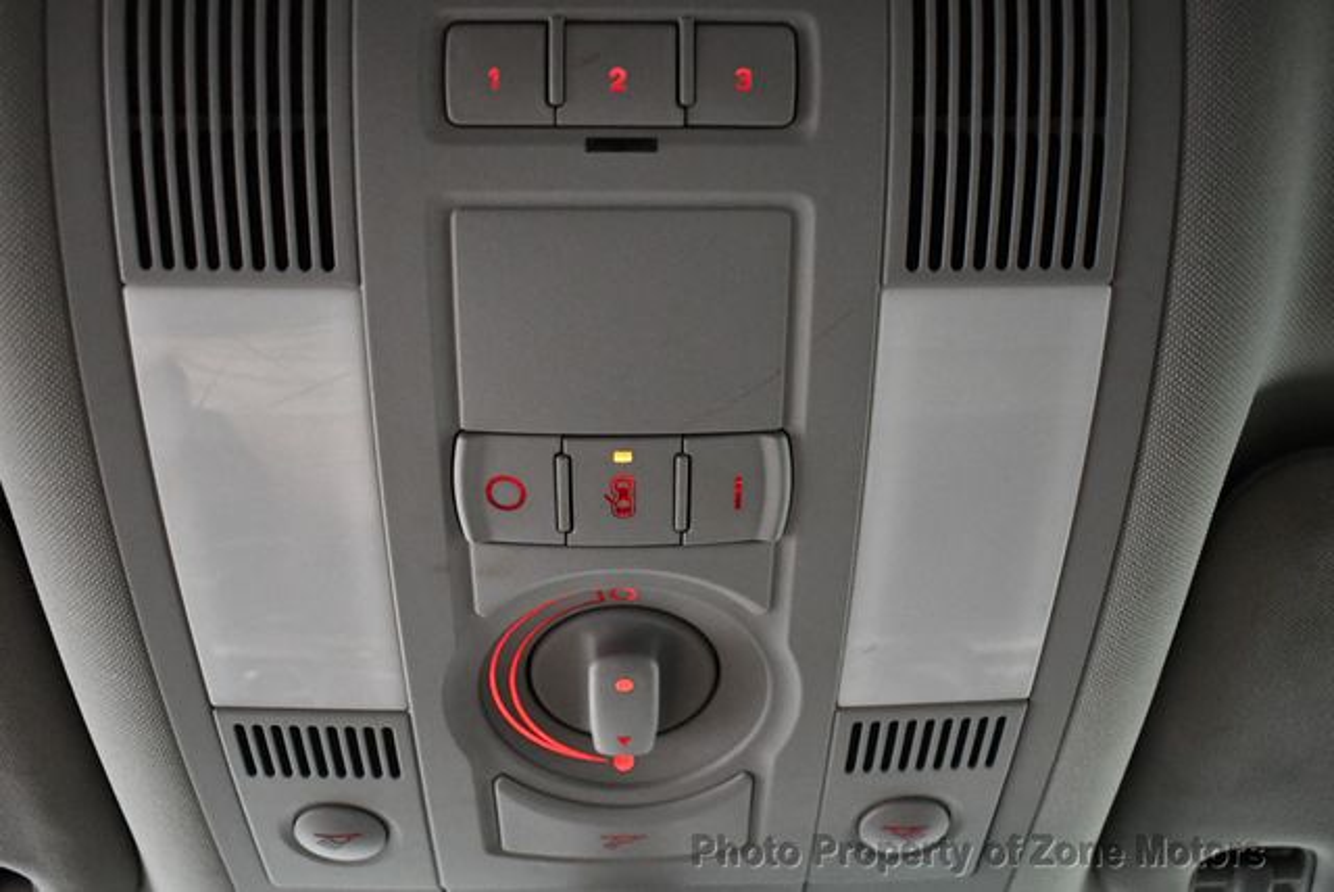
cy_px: 446
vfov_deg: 36.9
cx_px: 667
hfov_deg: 53.1
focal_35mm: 36
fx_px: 1335
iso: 3600
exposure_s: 1/60
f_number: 3.5
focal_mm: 18
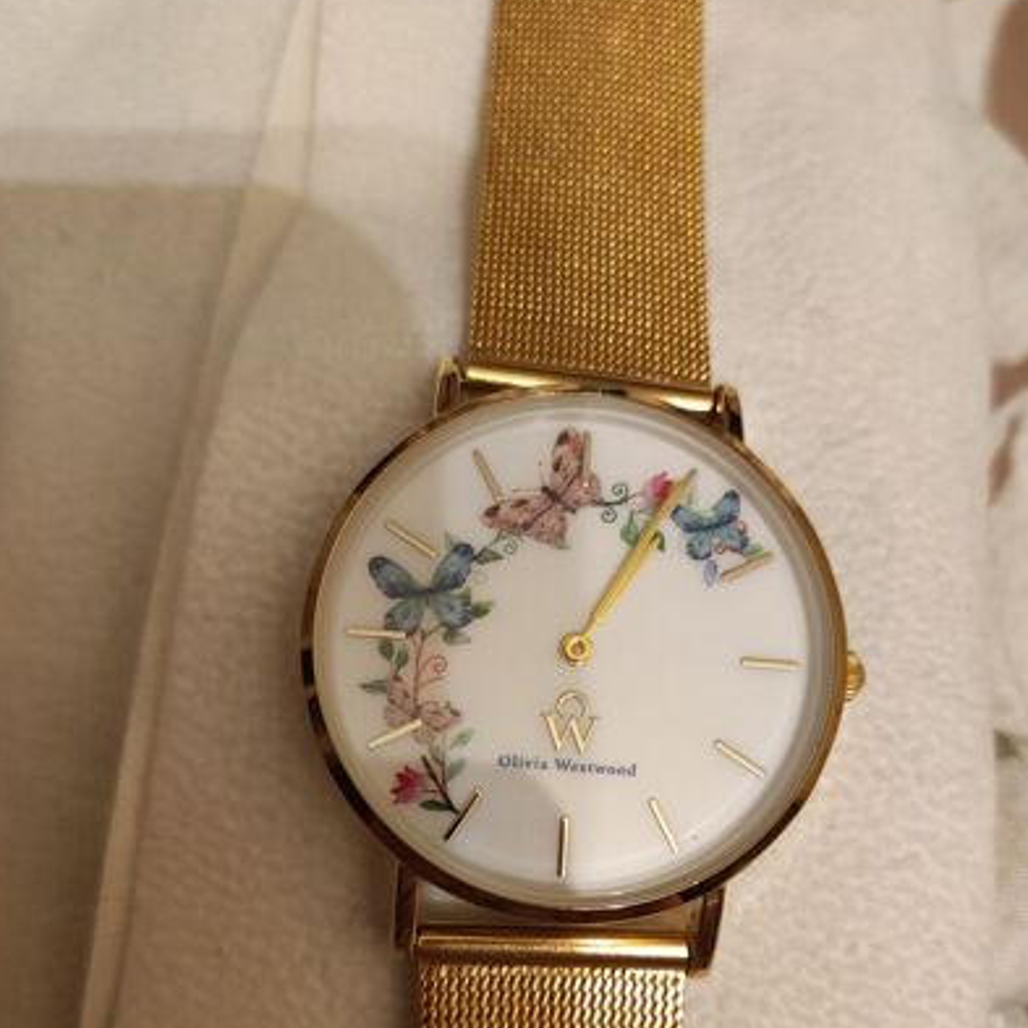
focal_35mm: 36
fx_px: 1210
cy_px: 717
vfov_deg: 45.1
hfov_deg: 46.0
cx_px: 555
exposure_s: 1/33
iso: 1021
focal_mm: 4.7
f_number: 1.79
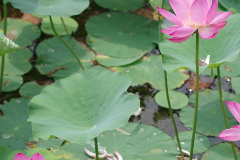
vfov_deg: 8.6
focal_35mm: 159
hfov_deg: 12.9
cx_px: 188
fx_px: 1060
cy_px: 75
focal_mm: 50
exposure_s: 1/1250
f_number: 2.5
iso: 100
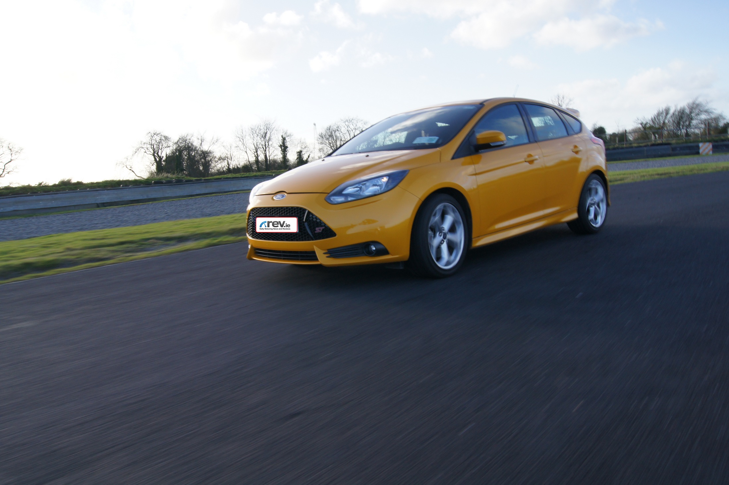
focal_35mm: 30
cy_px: 242
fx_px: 607
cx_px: 364
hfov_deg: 62.0
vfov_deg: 43.6
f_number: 14
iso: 200
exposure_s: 1/80
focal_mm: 20
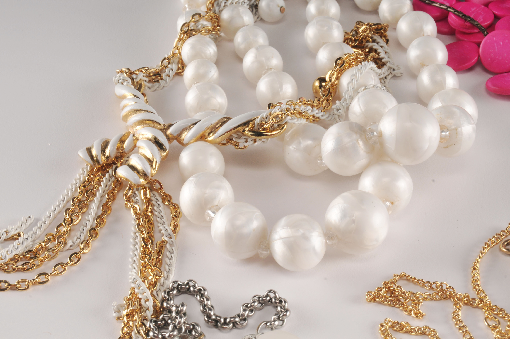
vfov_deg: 14.6
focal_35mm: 94
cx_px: 237
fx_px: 1324
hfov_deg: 21.8
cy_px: 151
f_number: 22
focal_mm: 55
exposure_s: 1/250
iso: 160
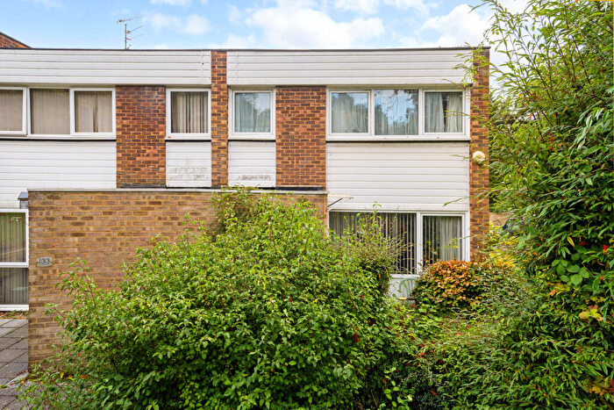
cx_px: 307
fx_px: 358
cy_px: 205
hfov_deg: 81.2
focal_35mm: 21
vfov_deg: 59.5
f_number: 5
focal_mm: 21
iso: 500
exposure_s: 1/400
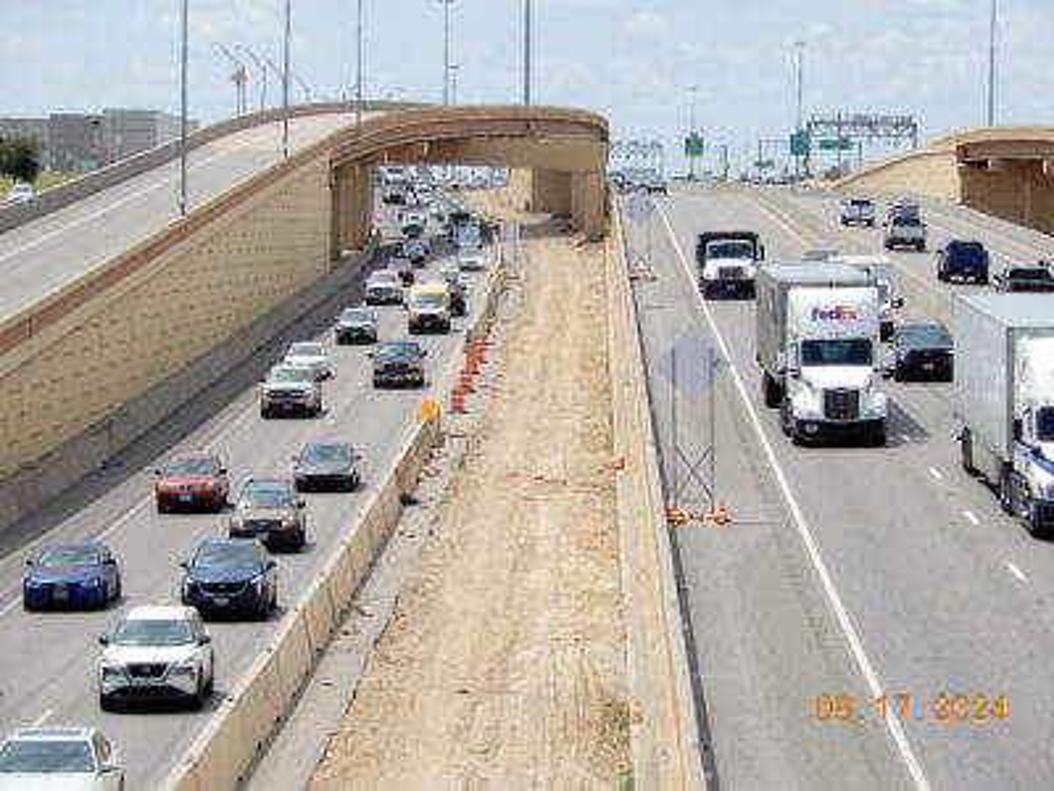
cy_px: 396
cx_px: 527
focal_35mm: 165
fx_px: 5024
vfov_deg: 9.0
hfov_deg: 12.0
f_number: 5.6
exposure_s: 1/640
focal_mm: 29.4
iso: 80
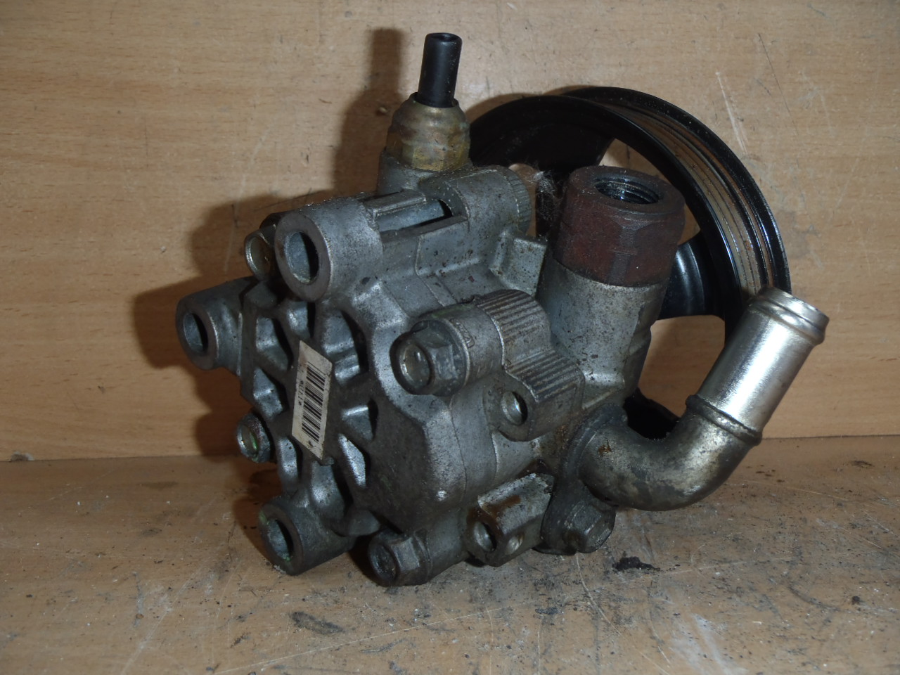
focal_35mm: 38
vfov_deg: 37.7
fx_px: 988
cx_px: 450
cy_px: 338
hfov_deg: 49.0
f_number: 4.6
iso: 100
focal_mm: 6.83
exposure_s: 1/40
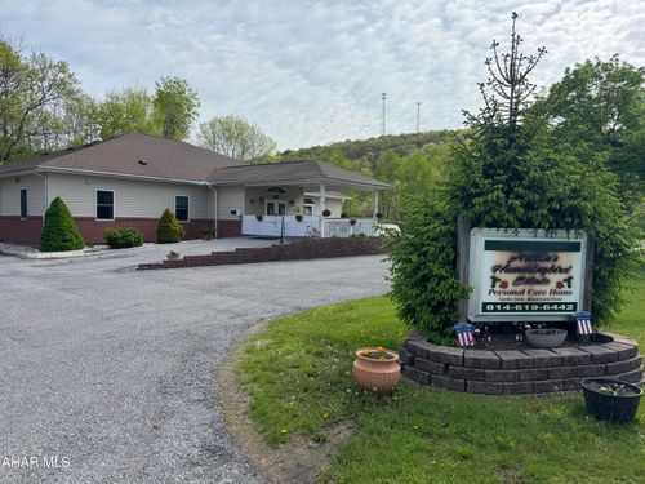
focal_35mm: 24
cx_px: 322
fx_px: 447
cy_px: 242
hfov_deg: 71.6
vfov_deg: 56.8
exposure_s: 1/4049
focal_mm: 6.76
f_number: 1.78
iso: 80
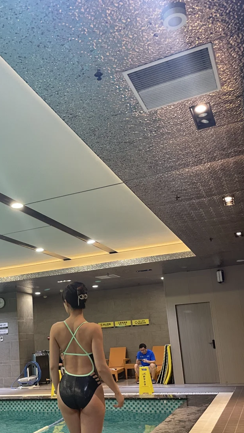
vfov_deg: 53.5
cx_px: 70
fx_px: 426
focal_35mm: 37
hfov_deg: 31.6
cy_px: 267
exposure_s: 1/50
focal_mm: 4.2
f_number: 1.6
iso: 200
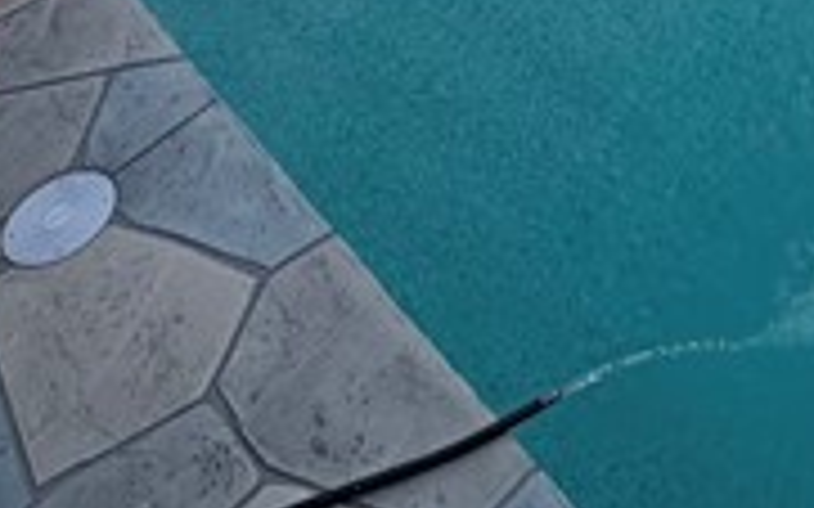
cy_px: -998
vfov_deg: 10.8
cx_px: 1093
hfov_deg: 21.9
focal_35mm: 84
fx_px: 1863
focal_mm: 2.22
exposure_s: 1/2770
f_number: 2.2
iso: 50
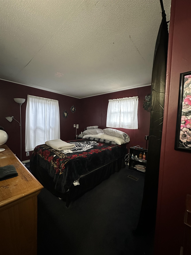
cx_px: 96
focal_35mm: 14
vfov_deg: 102.1
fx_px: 103
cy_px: 128
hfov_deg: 85.7
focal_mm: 2.22
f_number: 2.2
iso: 1000
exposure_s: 1/40
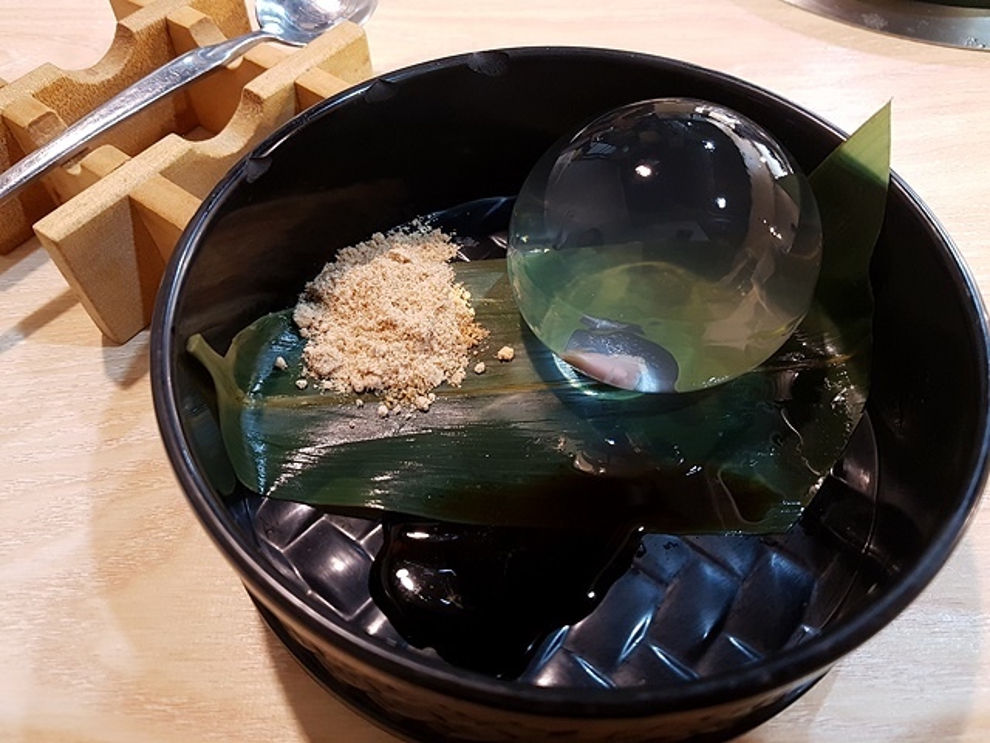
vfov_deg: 53.1
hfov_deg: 67.3
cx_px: 495
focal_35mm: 26
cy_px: 372
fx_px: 744
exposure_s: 1/17
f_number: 1.7
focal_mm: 4.2
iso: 200
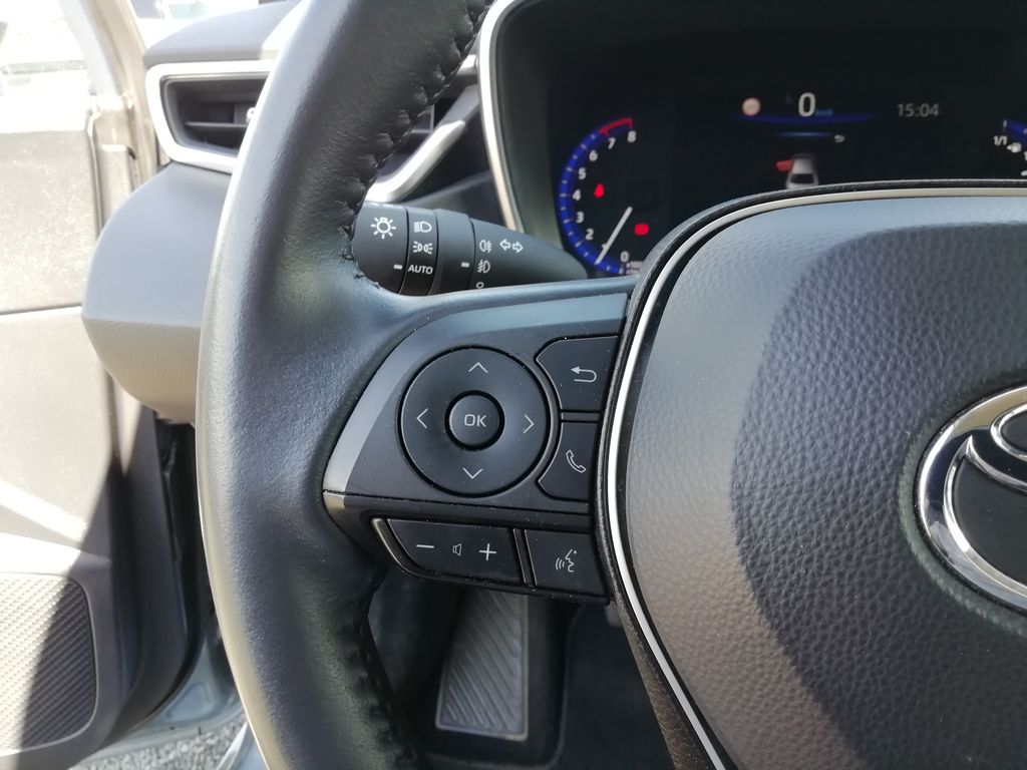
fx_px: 771
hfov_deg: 67.3
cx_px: 514
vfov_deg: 53.1
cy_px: 385
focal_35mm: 26
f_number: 2.2
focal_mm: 3.21
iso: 64
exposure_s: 1/50
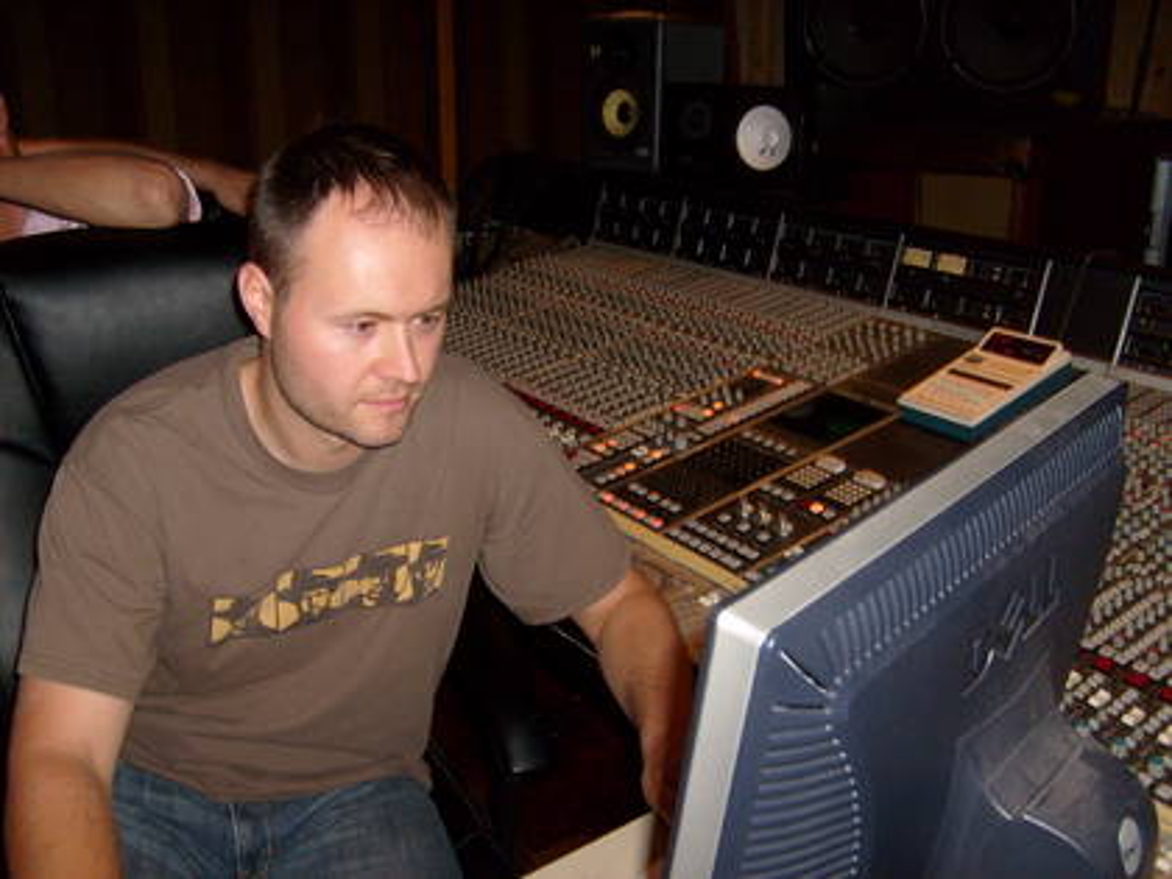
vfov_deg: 40.7
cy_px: 440
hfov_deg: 52.6
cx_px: 586
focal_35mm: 35
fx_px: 1185
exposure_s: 1/45
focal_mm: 5.8
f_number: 2.8
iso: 100
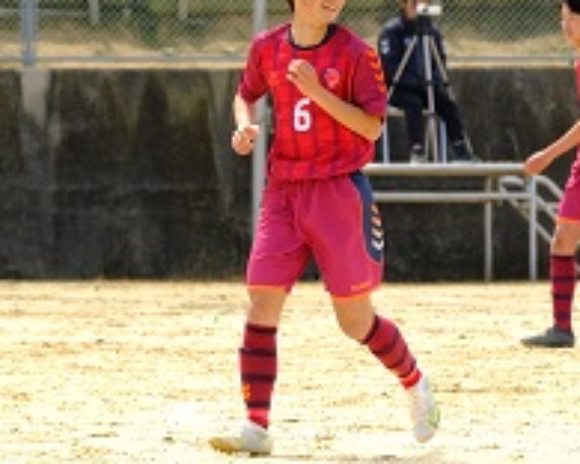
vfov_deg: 2.3
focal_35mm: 665
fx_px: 11415
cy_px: 207
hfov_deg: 2.9
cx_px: 339
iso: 400
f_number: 6.4
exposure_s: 1/500
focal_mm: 184.6
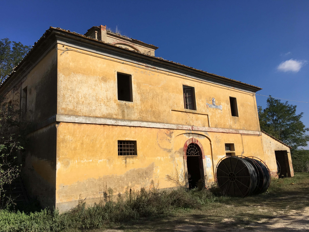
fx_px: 259
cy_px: 116
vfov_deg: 48.2
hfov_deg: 61.7
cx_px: 154
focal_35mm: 29
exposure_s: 1/2404
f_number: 2.2
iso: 25
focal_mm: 4.15
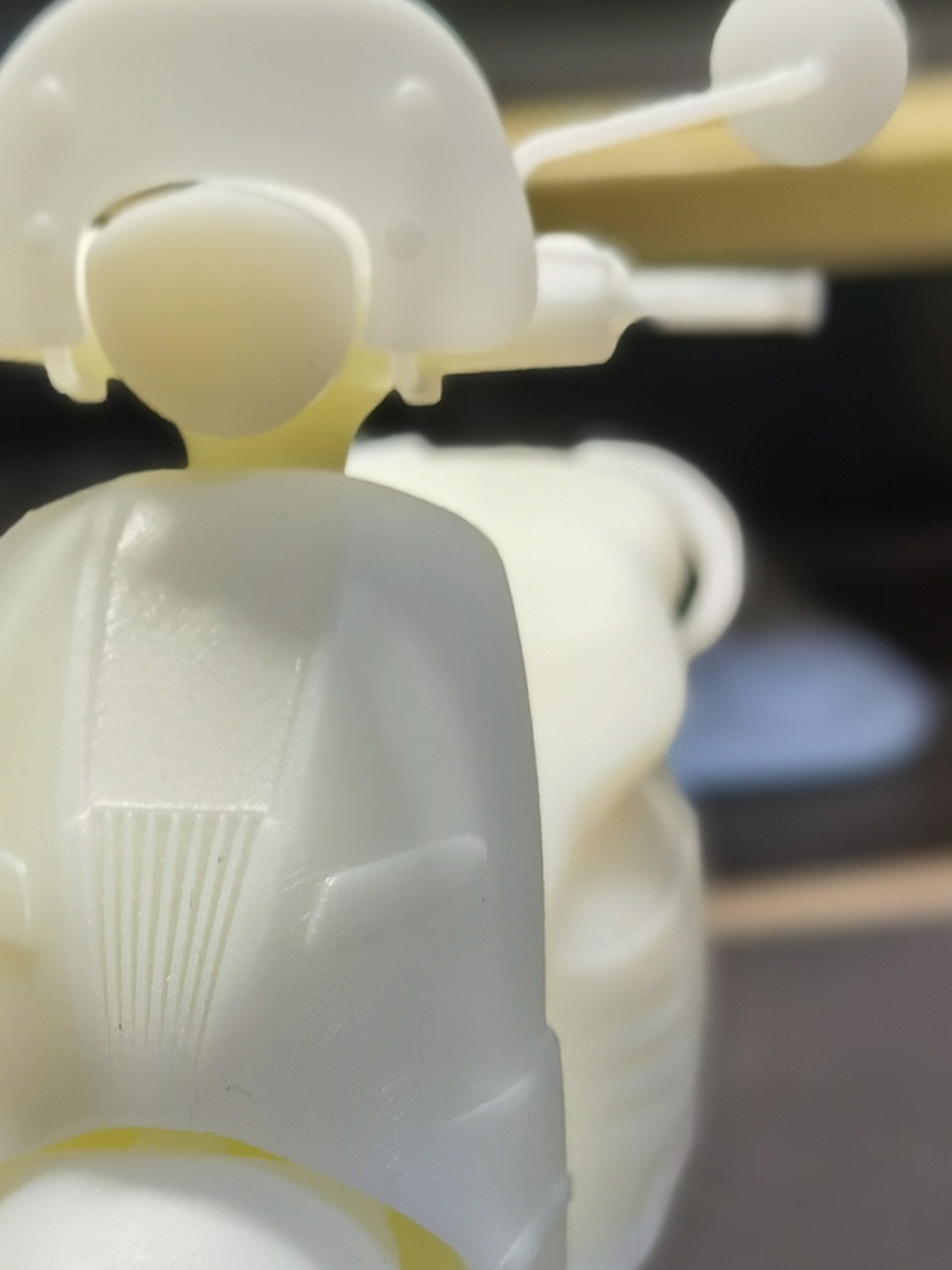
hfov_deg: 13.7
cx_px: 248
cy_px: 1008
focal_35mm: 108
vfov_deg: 18.1
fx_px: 3962
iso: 200
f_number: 4
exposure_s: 1/33.3
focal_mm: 6.71
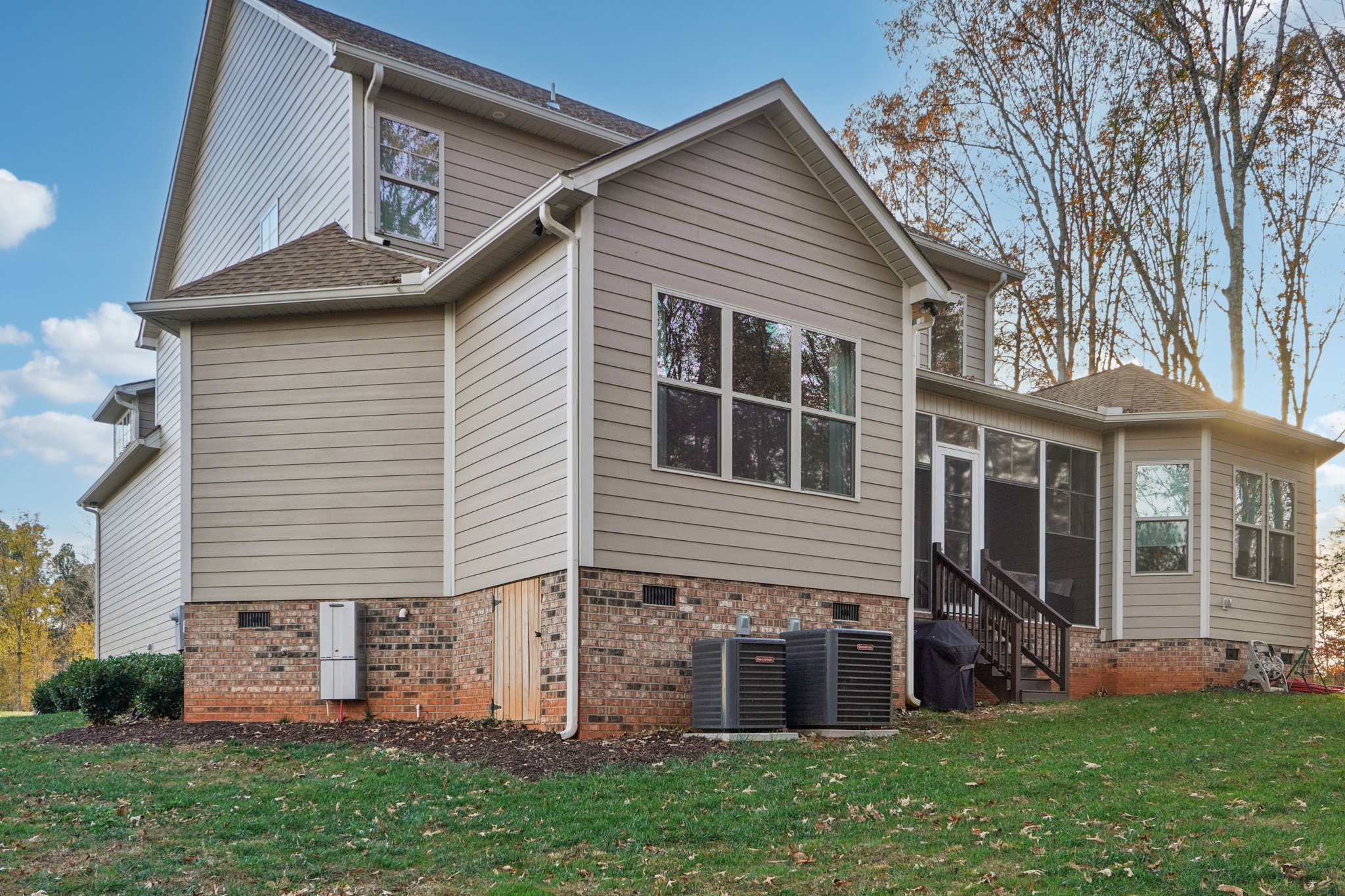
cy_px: 448
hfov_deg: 61.9
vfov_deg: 43.6
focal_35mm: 30
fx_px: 1121
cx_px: 672
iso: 200
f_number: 8
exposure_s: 1/30
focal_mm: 20
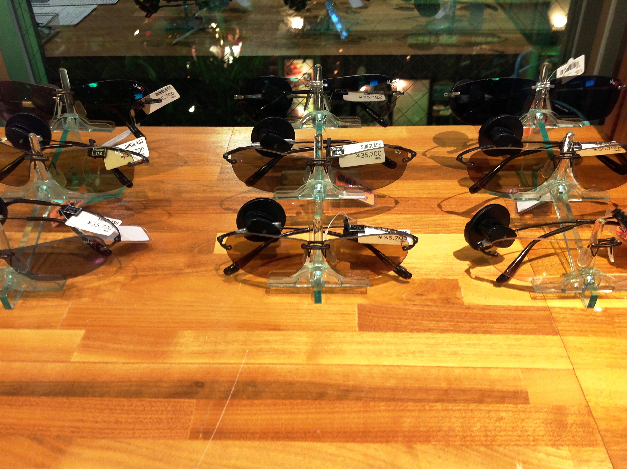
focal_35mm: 35
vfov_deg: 40.6
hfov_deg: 52.7
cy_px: 234
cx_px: 314
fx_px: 633
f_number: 2.4
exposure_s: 1/15
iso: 80
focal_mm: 4.28
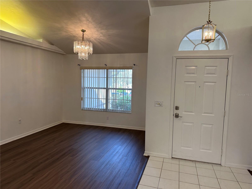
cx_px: 126
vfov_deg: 56.8
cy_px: 94
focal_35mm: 24
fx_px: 175
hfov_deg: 71.6
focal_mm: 6.86
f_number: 1.78
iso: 100
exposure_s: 1/147
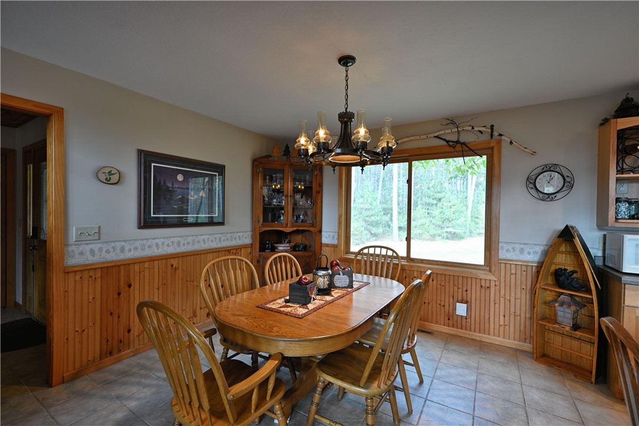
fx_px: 284
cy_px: 213
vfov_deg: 73.7
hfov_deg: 96.7
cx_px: 320
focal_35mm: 16
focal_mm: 16
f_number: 5.6
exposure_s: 1/15
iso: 200
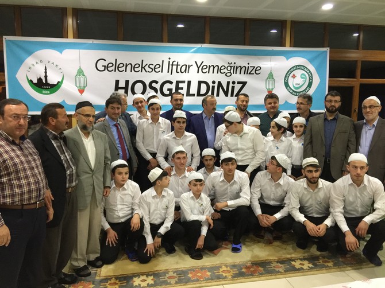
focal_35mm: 29
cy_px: 144
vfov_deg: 48.2
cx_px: 192
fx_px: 322
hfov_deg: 61.7
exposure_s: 1/17
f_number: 2.2
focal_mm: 4.15
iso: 100
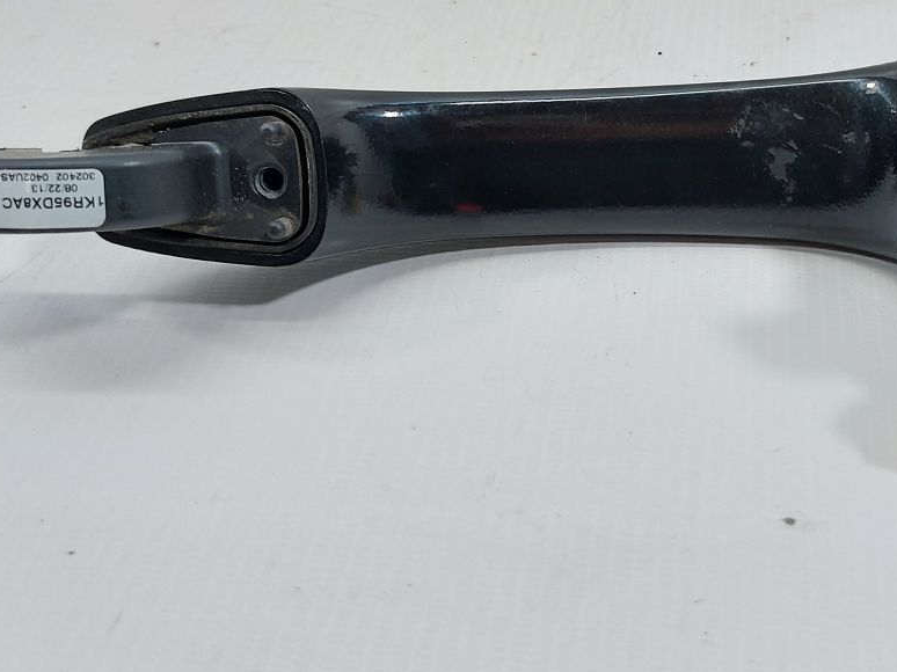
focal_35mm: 43
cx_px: 677
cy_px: 204
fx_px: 1114
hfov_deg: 42.5
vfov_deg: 33.2
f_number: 1.8
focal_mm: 5.23
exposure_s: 1/50
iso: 80
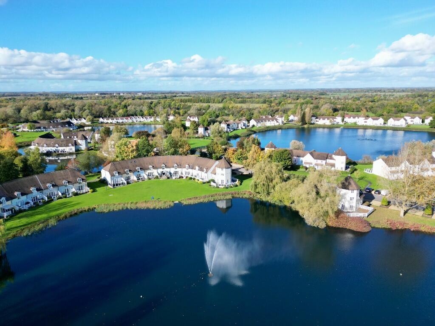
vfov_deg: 56.8
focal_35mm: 24
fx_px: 302
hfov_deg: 71.6
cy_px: 163
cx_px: 218
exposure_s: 1/2000
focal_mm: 6.72
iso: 110
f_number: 1.7
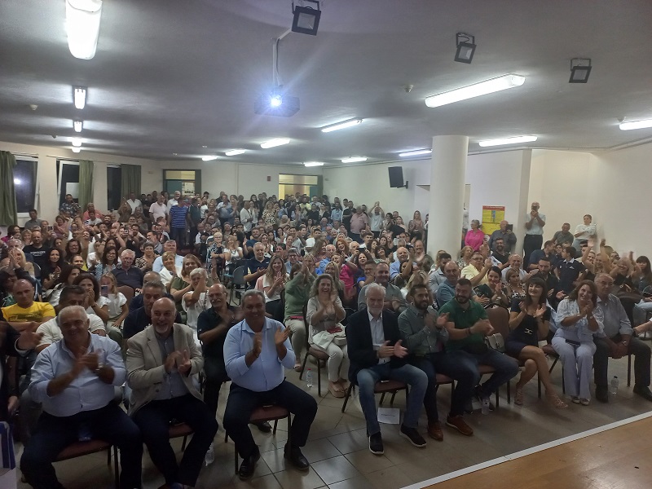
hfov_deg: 69.4
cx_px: 326
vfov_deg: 54.9
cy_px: 244
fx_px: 471
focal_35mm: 25
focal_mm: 4.6
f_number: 1.8
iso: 320
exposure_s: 1/33
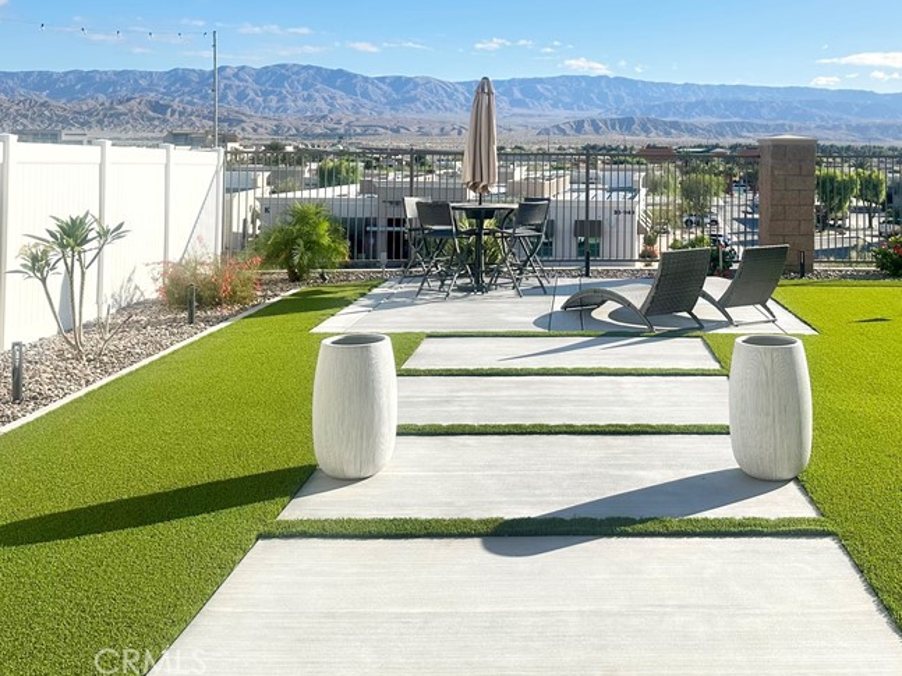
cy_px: 146
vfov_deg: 36.6
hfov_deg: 48.3
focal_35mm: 38
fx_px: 990
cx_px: 591
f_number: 1.78
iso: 80
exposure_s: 1/2591
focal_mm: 6.86
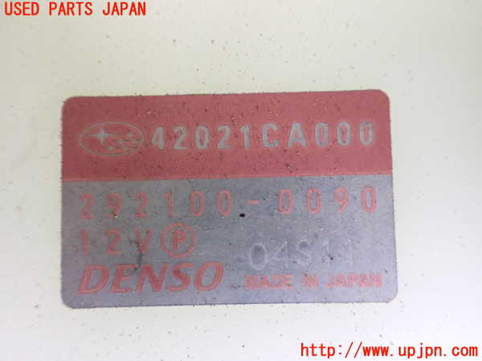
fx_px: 418
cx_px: 241
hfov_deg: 60.0
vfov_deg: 46.8
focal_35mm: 30
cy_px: 180
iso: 800
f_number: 2.3
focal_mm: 5.4
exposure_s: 1/125
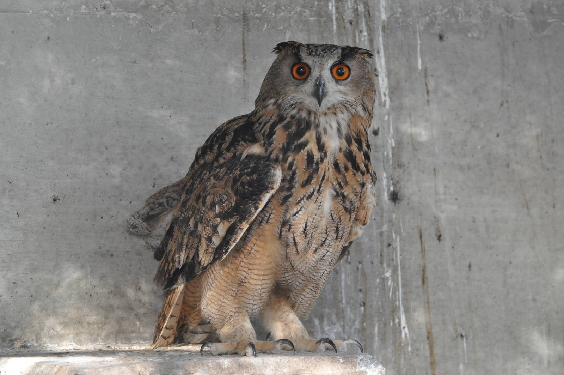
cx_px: 282
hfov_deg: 12.2
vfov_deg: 8.2
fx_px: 2629
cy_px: 188
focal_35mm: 168
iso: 800
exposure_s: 1/250
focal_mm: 112
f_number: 4.8
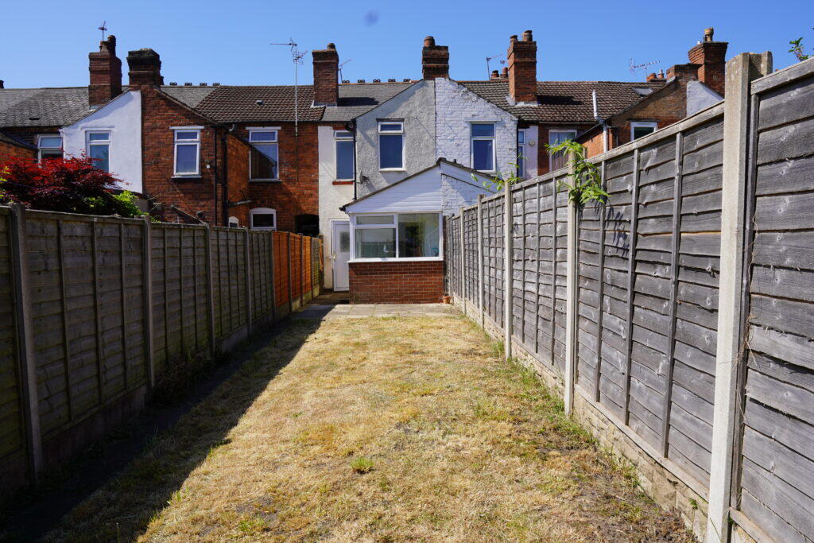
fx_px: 543
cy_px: 272
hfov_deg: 73.7
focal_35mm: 24
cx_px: 407
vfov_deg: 53.1
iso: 100
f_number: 10
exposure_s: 1/160
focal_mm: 16
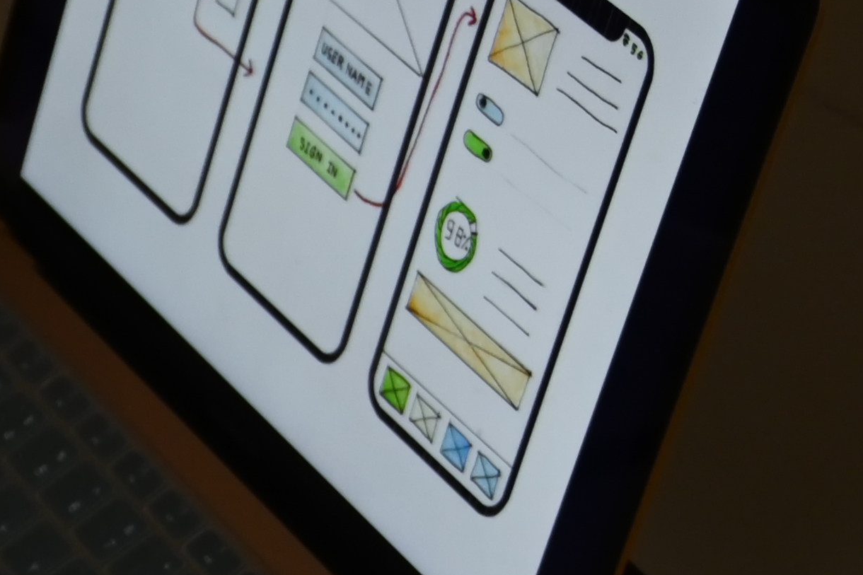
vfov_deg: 6.7
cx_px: -1055
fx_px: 4865
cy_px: 648
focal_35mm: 203
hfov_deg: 9.3
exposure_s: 1/50
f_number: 4
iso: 400
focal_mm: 30
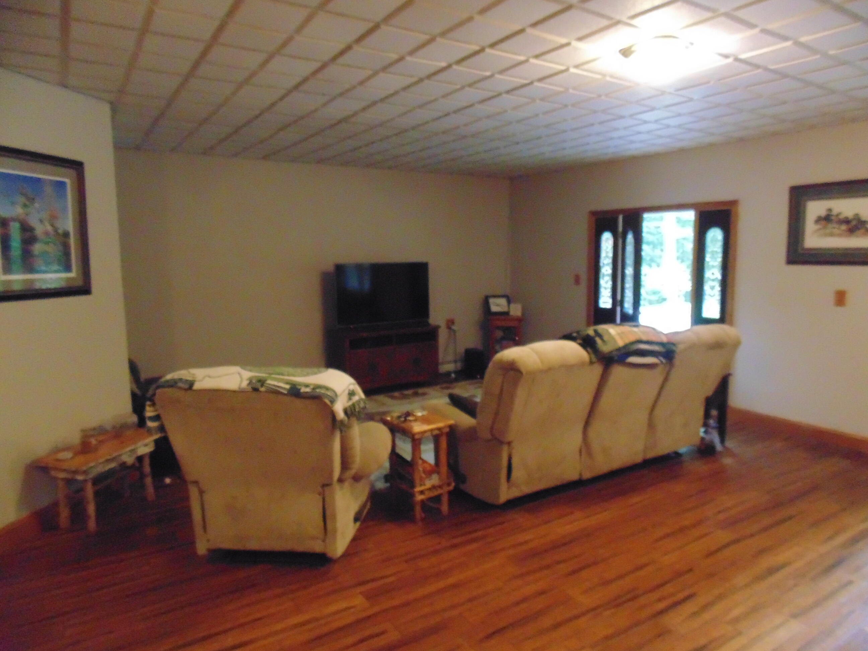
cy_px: 326
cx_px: 434
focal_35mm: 22
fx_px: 552
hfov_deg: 76.4
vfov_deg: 61.1
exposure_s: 1/15
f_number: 3.1
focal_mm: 4
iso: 800
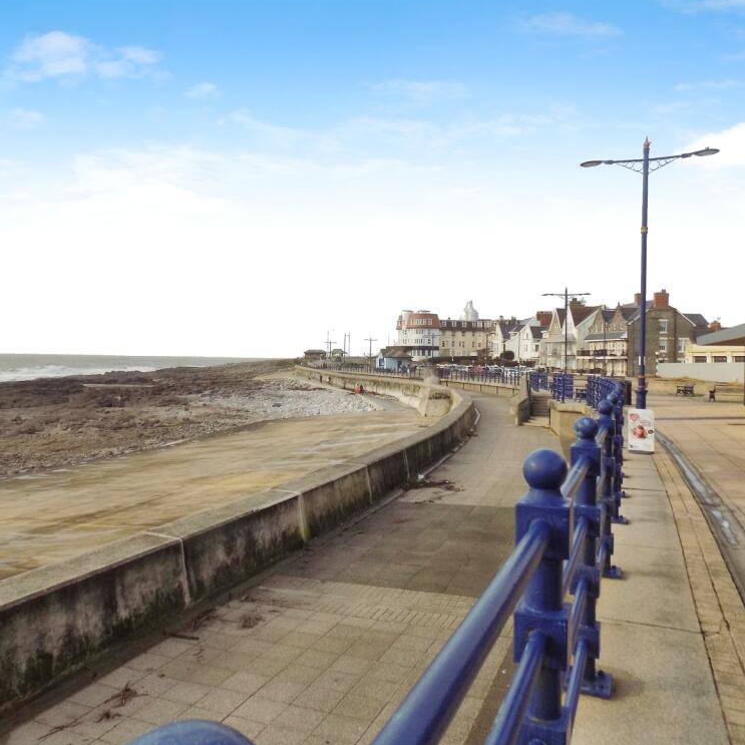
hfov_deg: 56.9
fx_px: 682
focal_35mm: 28
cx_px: 304
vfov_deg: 57.3
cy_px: 363
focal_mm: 4
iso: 80
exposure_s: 1/640
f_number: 3.1
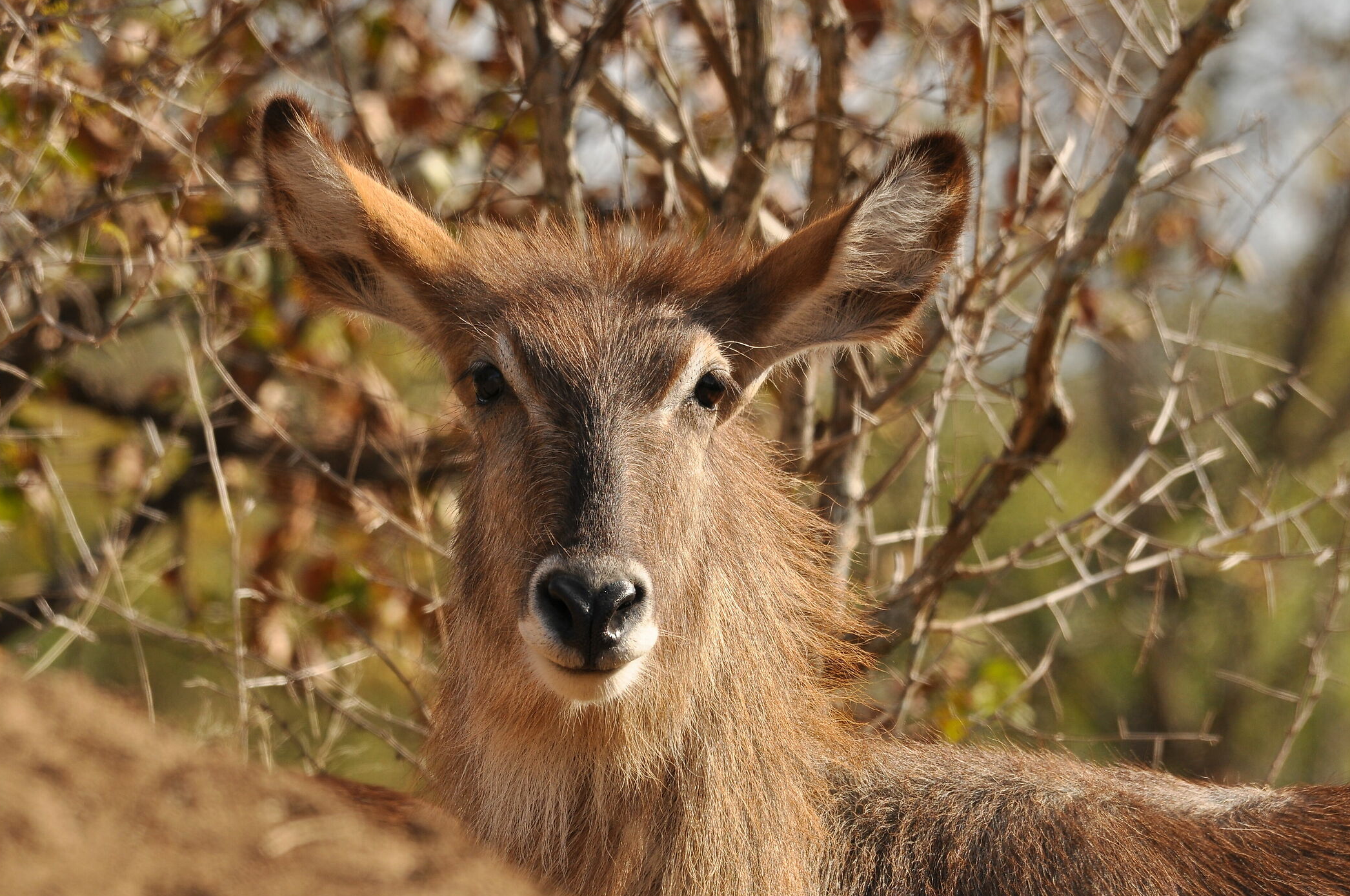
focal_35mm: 568
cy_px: 505
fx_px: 21272
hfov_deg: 3.6
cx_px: 630
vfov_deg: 2.4
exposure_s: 1/500
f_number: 8
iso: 200
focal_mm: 330
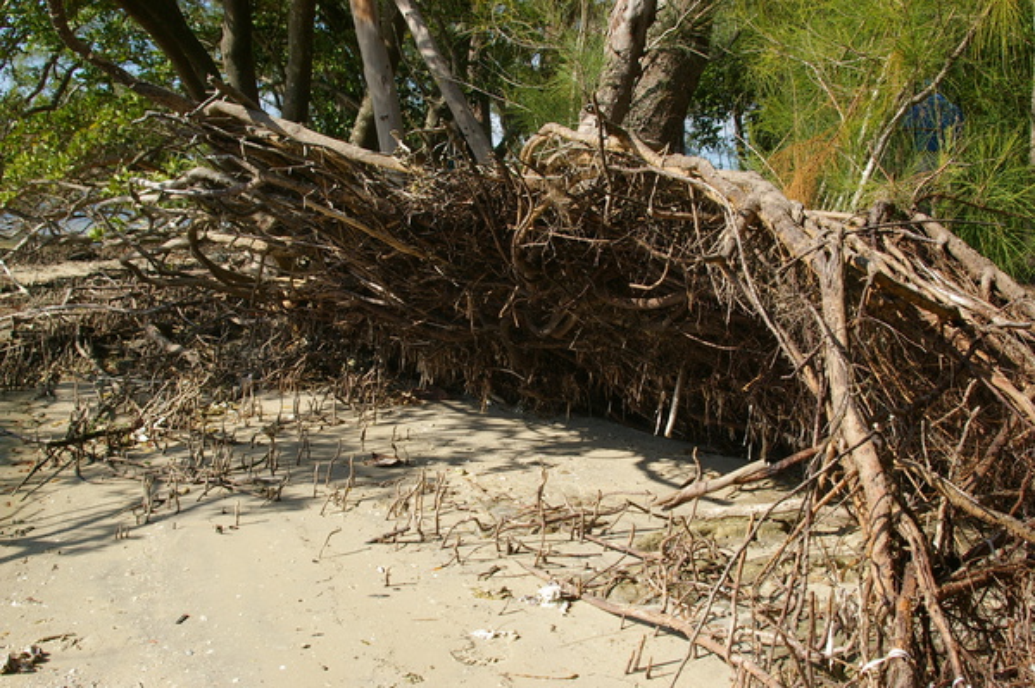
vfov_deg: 31.8
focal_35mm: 42
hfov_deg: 46.4
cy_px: 344
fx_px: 1206
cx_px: 518
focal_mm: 28
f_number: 7.1
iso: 200
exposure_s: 1/250
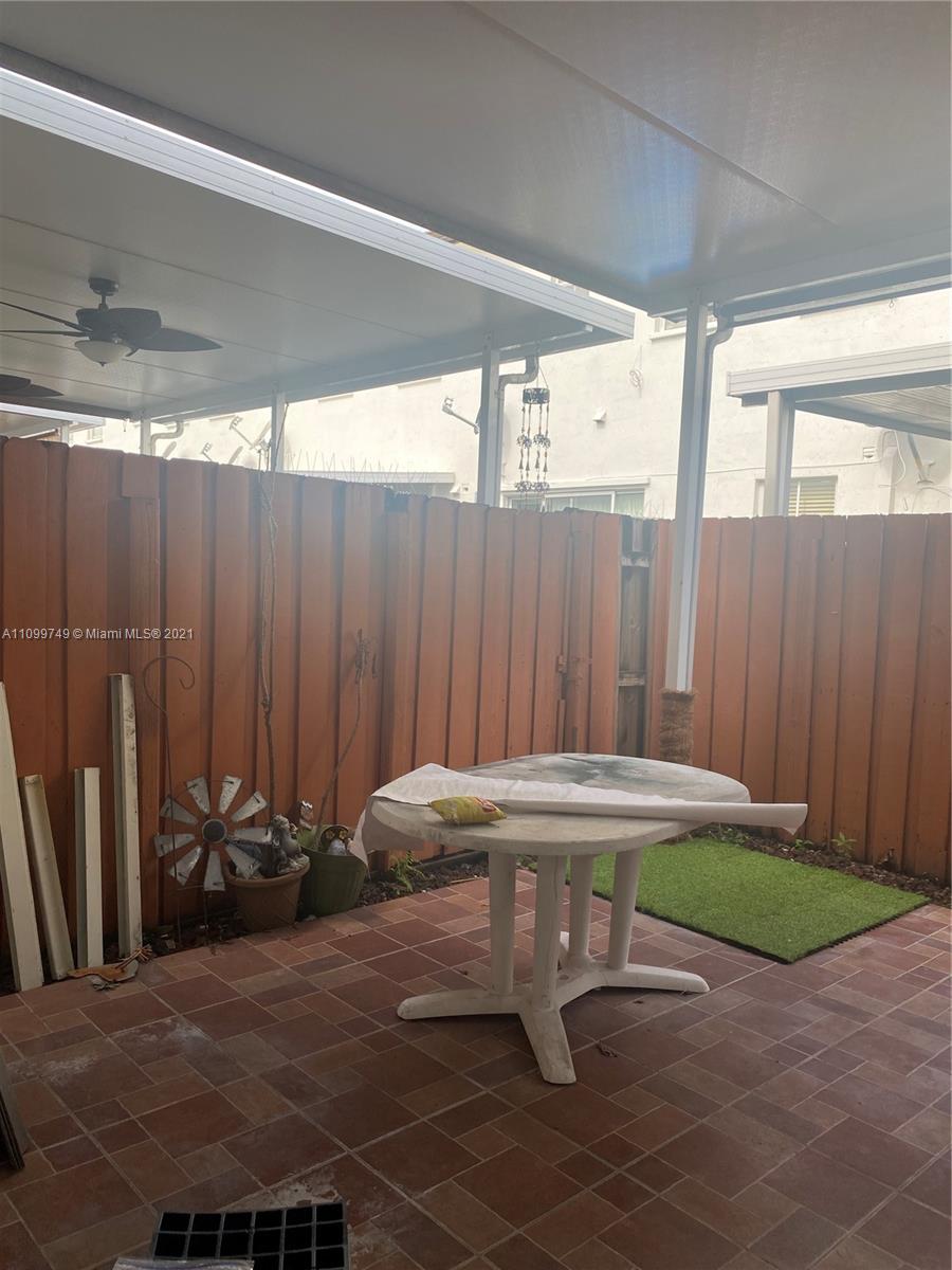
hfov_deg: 53.1
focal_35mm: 26
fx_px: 953
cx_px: 476
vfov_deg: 67.3
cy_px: 635
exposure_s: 1/604
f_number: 1.8
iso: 32
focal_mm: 4.25
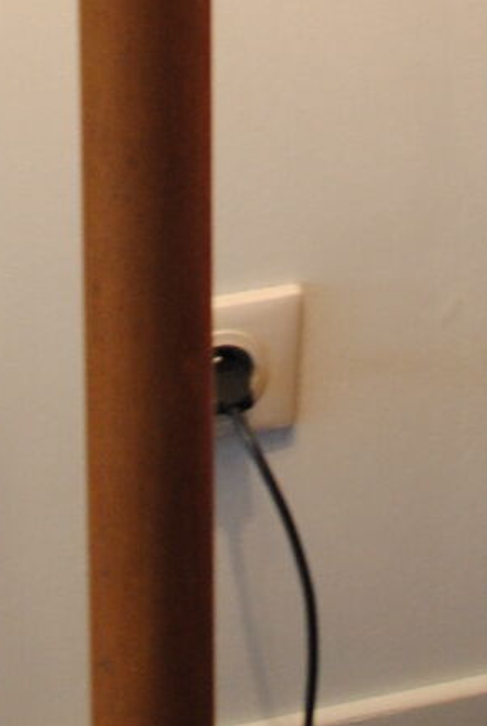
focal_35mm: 218
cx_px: 263
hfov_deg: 6.3
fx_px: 4402
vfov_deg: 9.1
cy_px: -424
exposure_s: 1/30
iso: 250
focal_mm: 22
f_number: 3.8
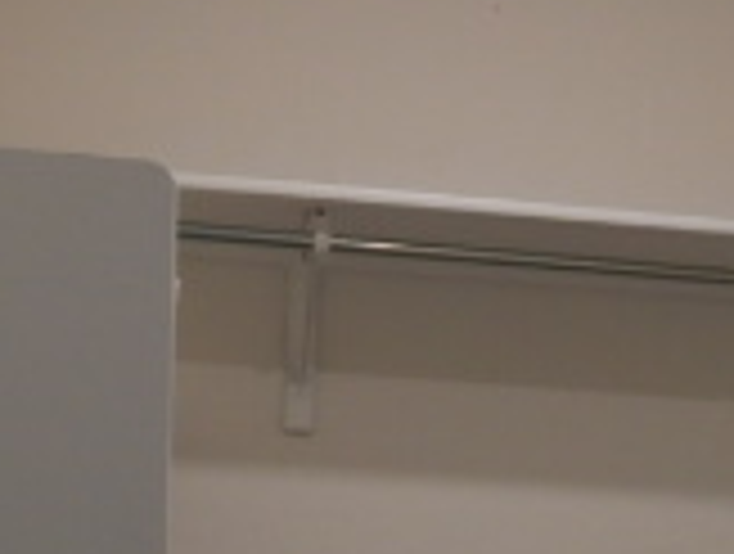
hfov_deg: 20.7
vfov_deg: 14.3
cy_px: 937
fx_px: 1998
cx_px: 500
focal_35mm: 94
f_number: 2.8
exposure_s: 1/40
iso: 125
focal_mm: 4.3
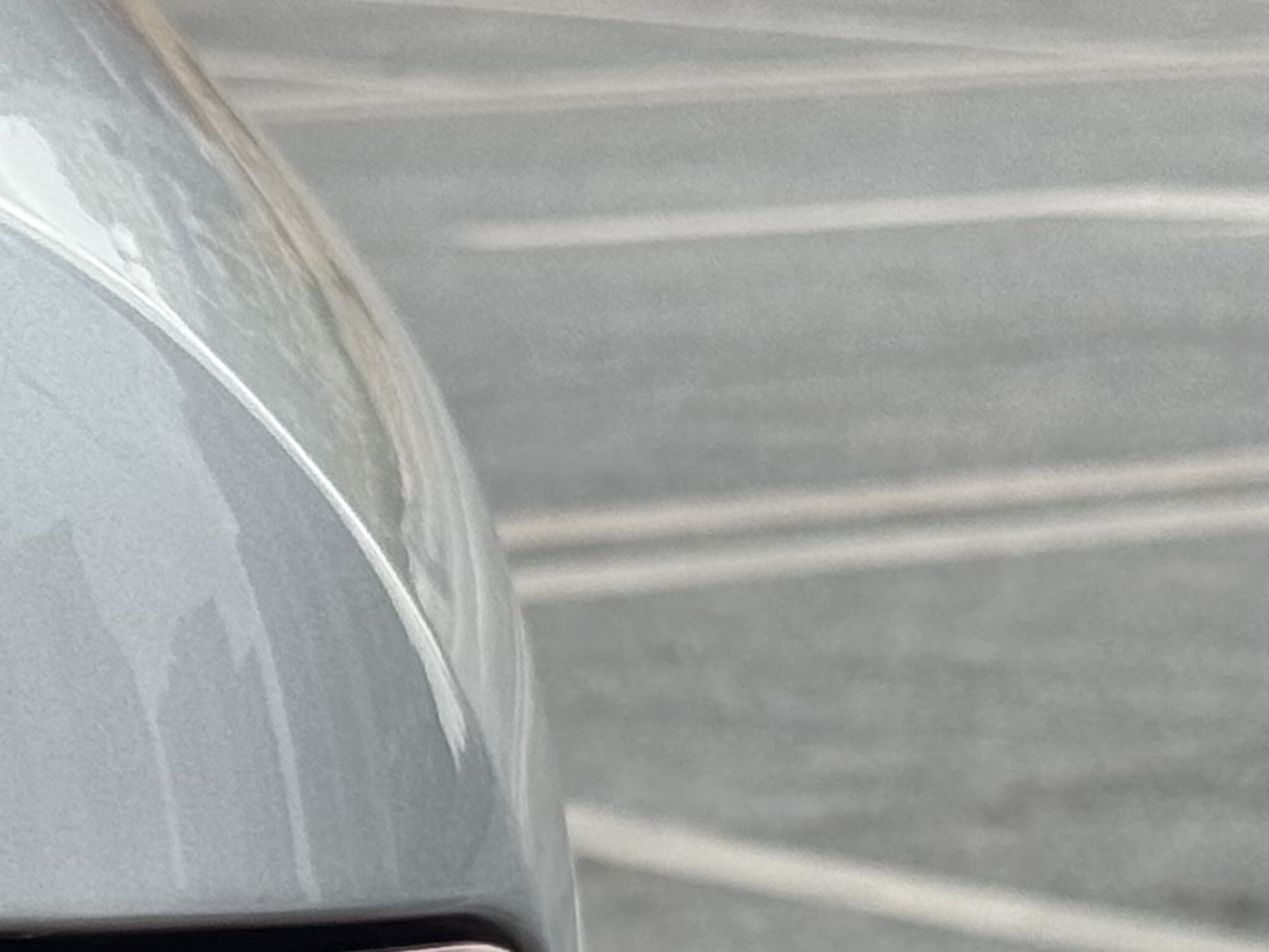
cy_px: 1548
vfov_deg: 7.6
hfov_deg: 9.9
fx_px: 7003
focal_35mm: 191
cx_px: -878
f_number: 1.78
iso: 64
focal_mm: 6.76
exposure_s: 1/2331
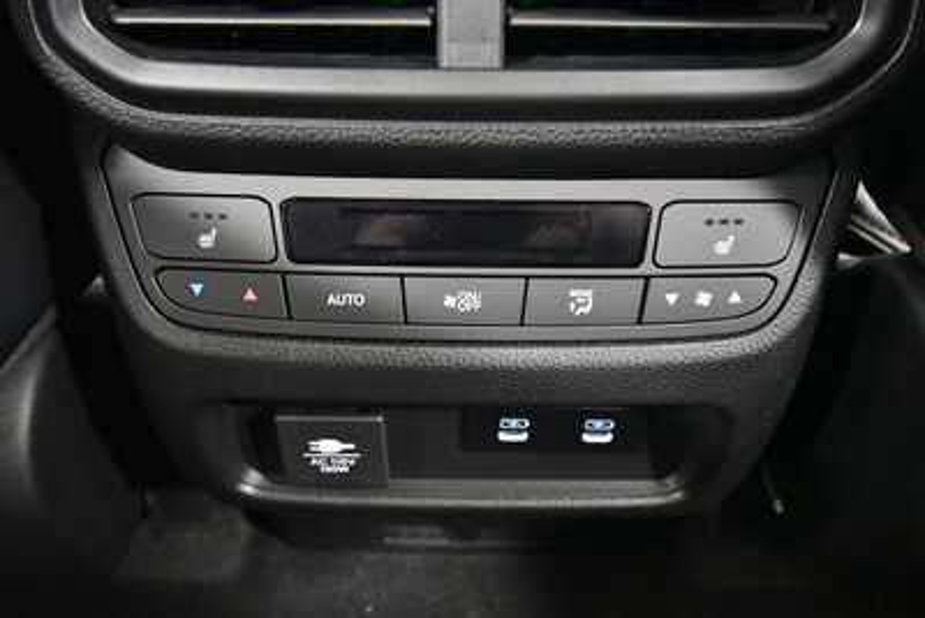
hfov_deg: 61.9
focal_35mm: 30
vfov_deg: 43.6
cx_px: 462
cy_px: 309
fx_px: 771
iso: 12800
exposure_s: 1/30
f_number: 5.6
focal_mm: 20
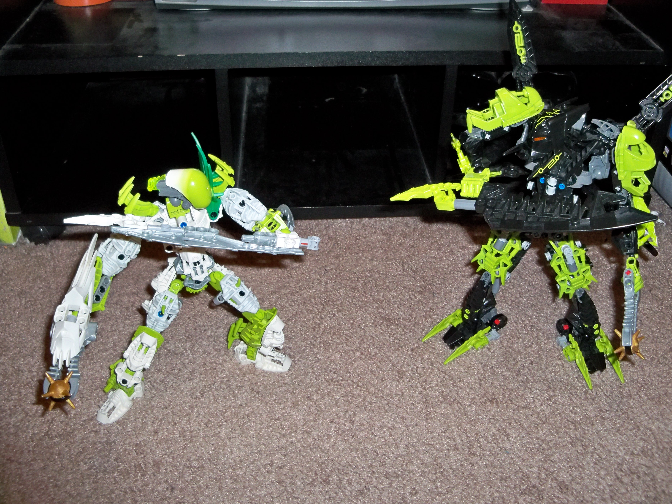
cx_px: 353
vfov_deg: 38.7
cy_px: 247
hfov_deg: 50.1
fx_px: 718
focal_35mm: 37
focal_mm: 6.2
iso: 200
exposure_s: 1/30
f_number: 3.5
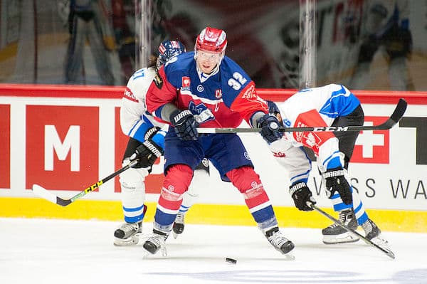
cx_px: 214
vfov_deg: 4.9
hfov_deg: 7.4
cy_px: 142
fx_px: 3318
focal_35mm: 280
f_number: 4
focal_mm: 280
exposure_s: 1/800
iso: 5000
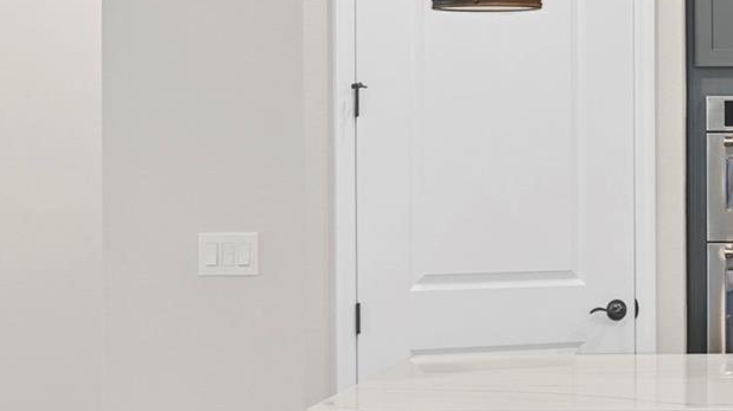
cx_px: 909
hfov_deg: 17.8
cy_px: 125
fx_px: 2215
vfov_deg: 10.6
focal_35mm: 114
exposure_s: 3.2
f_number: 9
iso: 80
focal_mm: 28
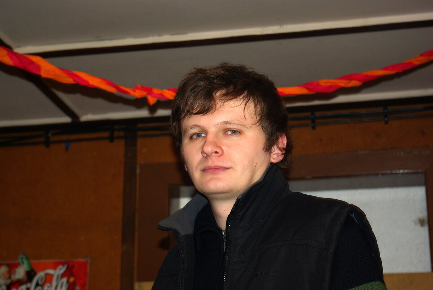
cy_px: 145
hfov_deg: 24.6
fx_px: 993
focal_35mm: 82
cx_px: 216
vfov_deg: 16.6
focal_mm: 55
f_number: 5.6
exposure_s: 1/4
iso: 100
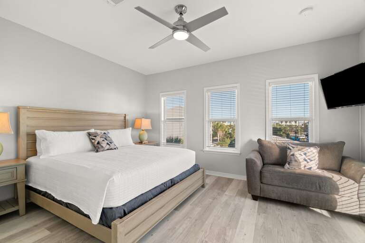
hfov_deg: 100.4
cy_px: 122
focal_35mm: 15
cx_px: 182
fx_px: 152
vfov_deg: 77.3
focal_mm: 10
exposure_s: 1/8
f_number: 8
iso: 800
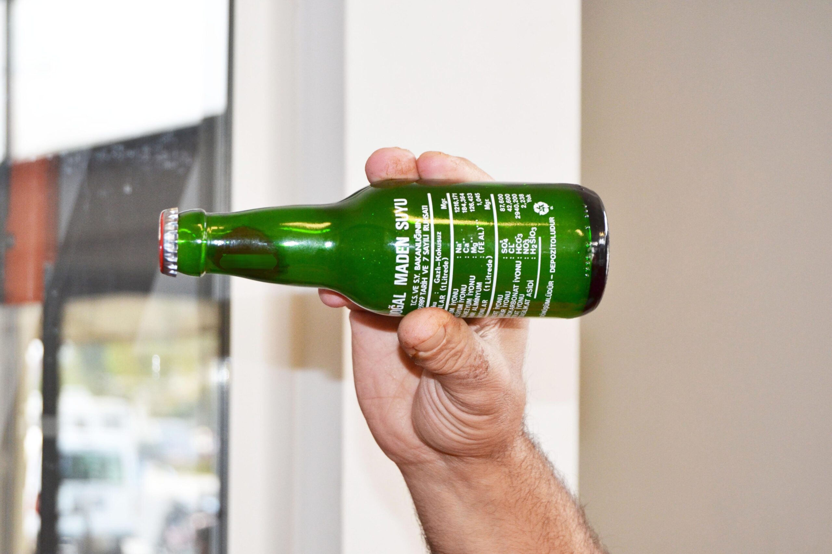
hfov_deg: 24.6
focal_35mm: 82
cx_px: 416
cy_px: 277
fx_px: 1907
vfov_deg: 16.6
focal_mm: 55
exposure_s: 1/60
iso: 800
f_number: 5.6
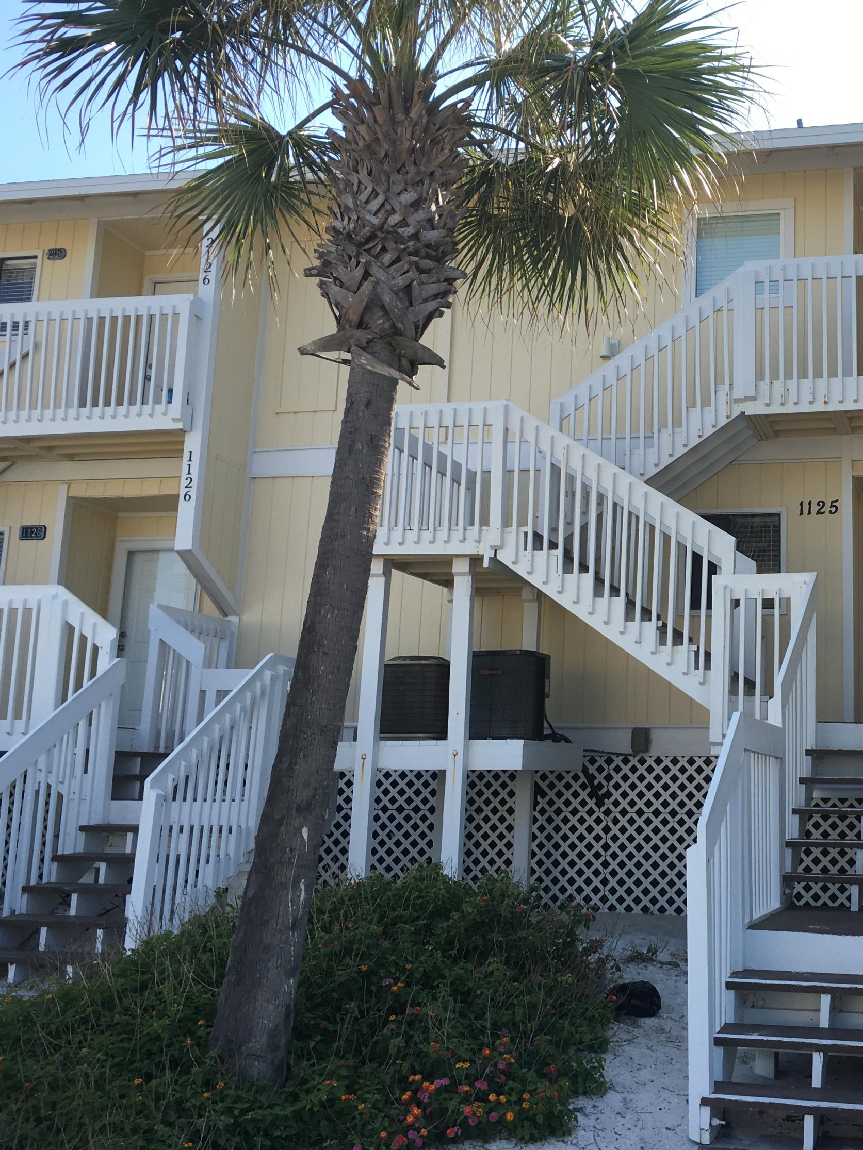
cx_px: 741
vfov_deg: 47.9
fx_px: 1297
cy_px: 573
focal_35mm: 39
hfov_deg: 35.1
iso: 25
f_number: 2.2
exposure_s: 1/578
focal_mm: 4.15
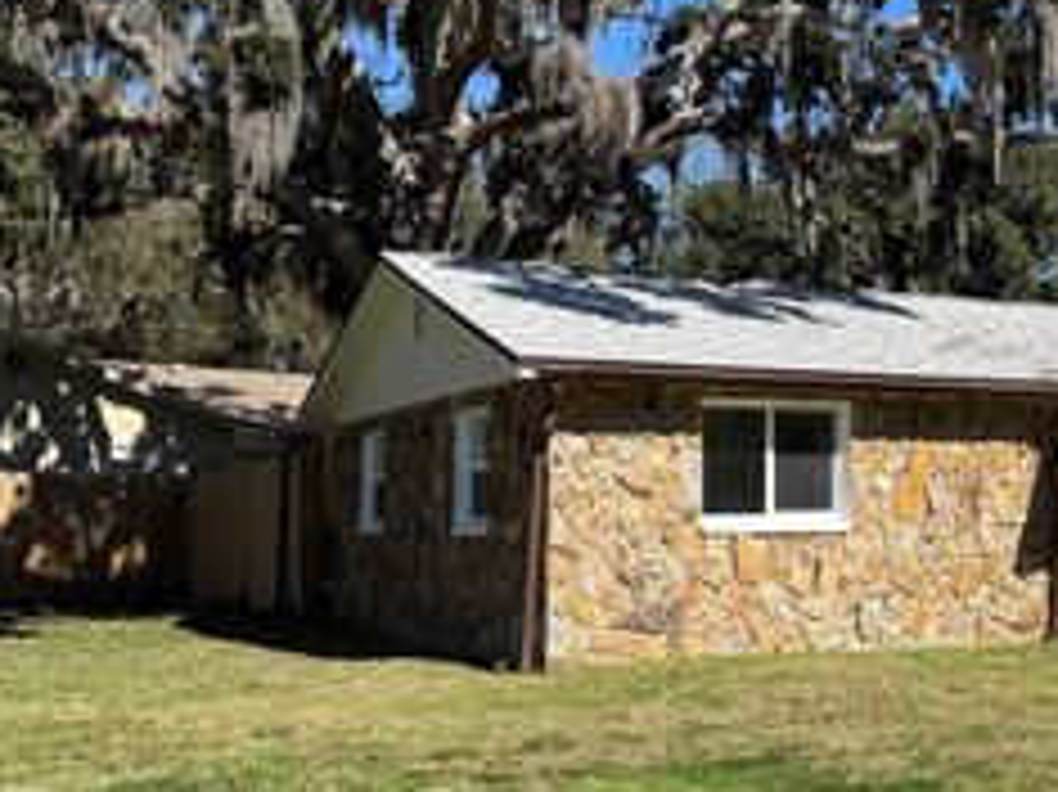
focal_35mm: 51
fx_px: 1558
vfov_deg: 28.5
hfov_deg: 36.2
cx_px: 855
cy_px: 416
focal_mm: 6.76
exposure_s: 1/4673
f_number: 1.78
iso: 80
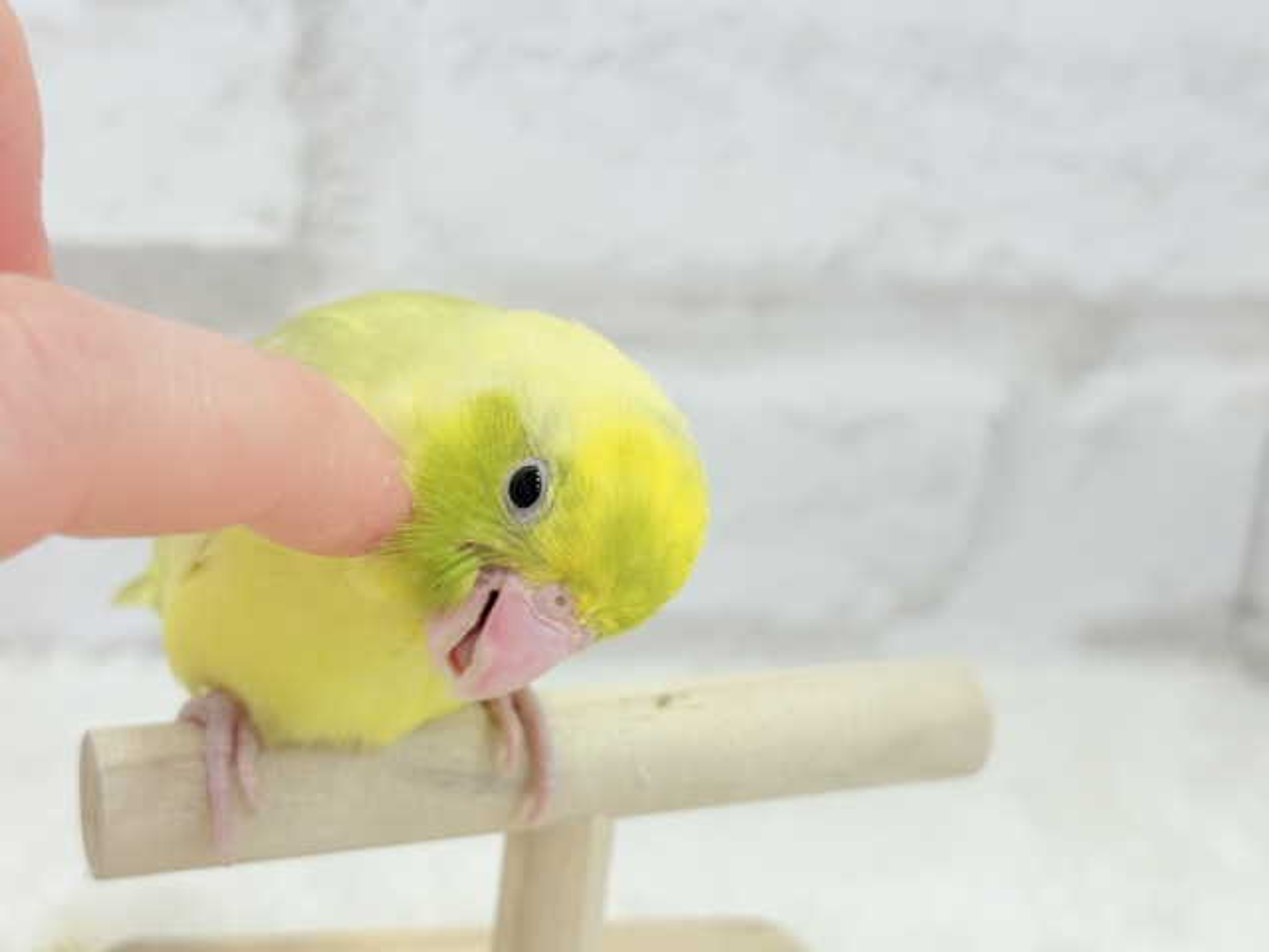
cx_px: 634
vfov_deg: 28.0
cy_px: 476
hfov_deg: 36.8
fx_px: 1906
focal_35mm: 52
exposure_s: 1/50
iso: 40
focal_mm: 5.96
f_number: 1.6
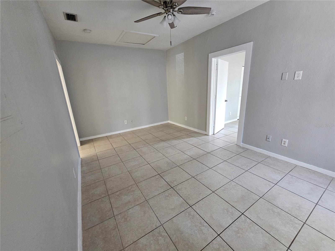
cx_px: 168
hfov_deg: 106.2
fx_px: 126
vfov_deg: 89.9
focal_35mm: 13
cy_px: 126
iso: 400
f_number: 2.2
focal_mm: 2.2
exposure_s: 1/30
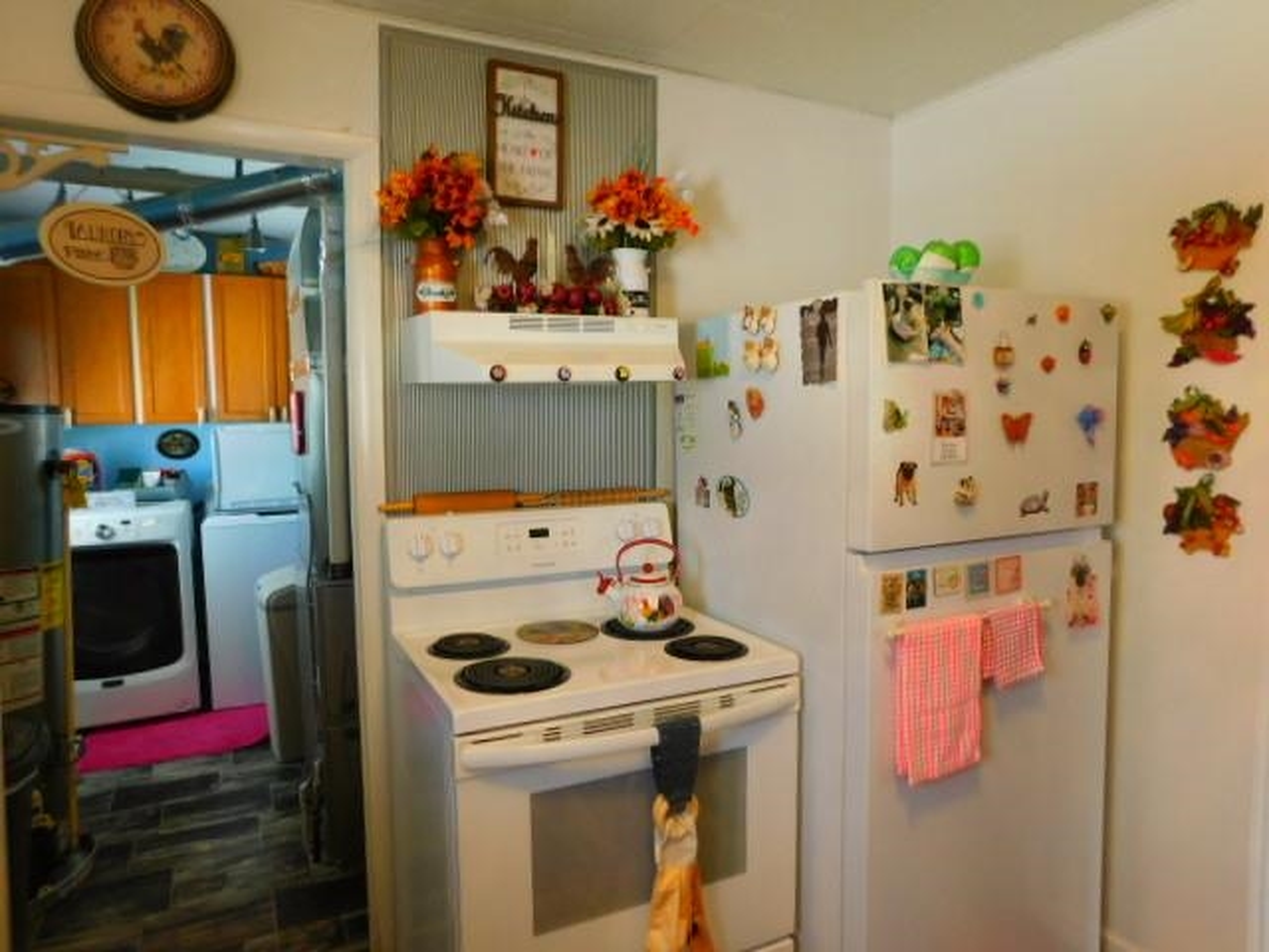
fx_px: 843
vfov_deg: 58.9
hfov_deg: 73.9
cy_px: 476
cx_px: 634
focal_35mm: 23
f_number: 3
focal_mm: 4
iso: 140
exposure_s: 1/30
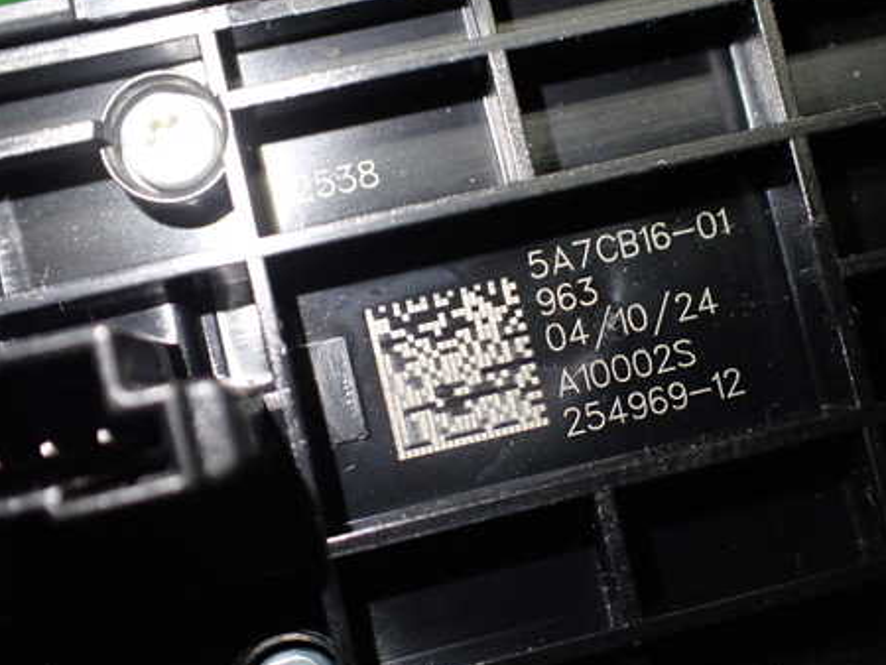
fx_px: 1024
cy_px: 334
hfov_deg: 46.7
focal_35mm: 40
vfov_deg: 36.0
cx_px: 492
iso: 400
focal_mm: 5.4
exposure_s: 1/125
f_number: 2.3
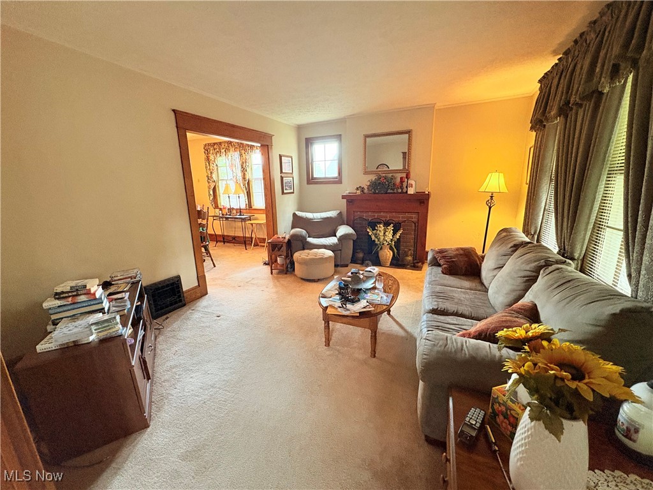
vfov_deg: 85.7
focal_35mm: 14
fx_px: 264
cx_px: 326
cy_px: 245
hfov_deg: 102.1
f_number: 2.2
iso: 500
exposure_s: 1/60
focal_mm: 2.22
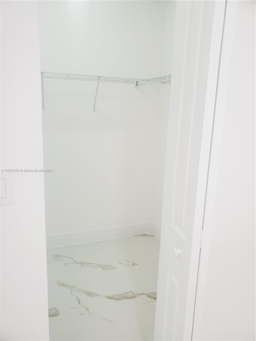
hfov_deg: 53.1
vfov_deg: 67.3
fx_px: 256
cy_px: 170
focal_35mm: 26
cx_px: 128
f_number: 2.4
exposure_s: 1/120
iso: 320
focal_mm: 4.3
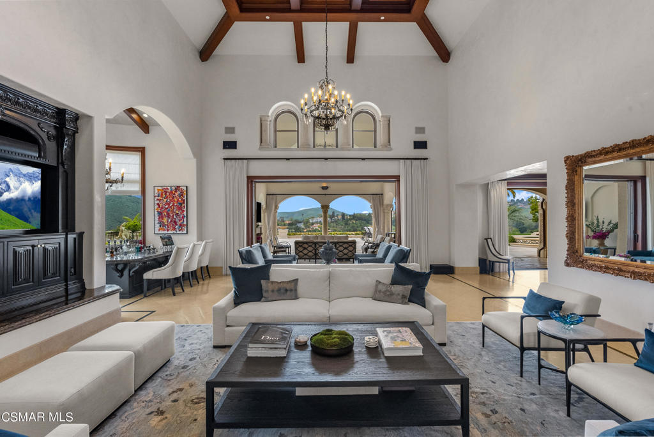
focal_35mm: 16
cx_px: 327
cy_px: 218
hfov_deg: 96.7
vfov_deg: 73.8
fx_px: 291
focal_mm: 16
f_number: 11
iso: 2000
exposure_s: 1/30
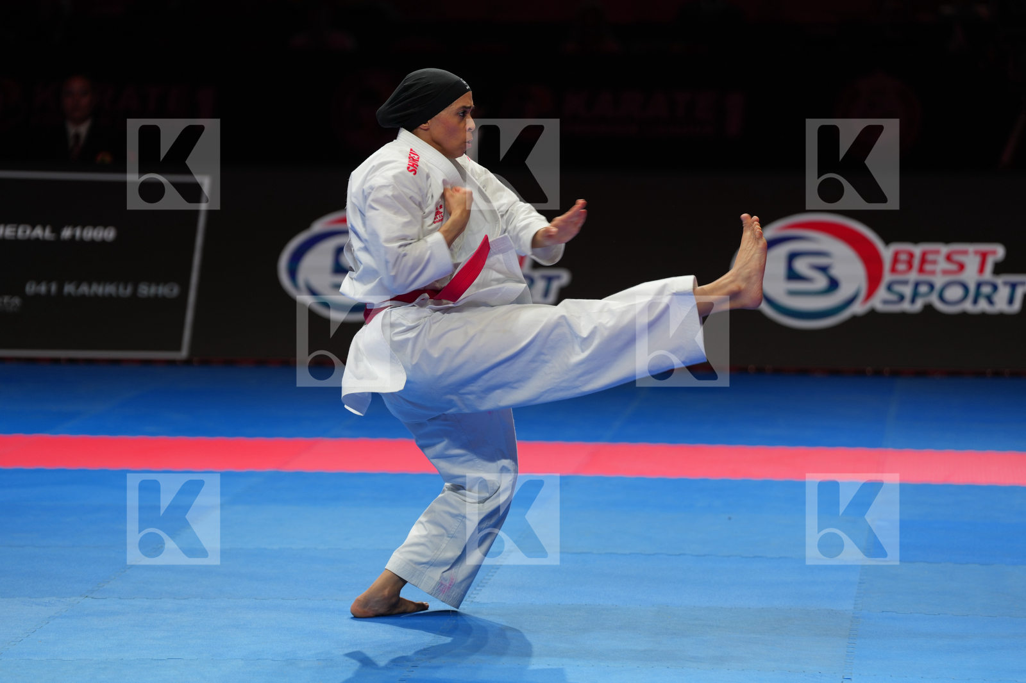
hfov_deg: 14.1
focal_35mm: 146
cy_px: 342
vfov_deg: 9.4
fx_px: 4160
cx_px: 513
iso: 250
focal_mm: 146
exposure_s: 1/500
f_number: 2.8
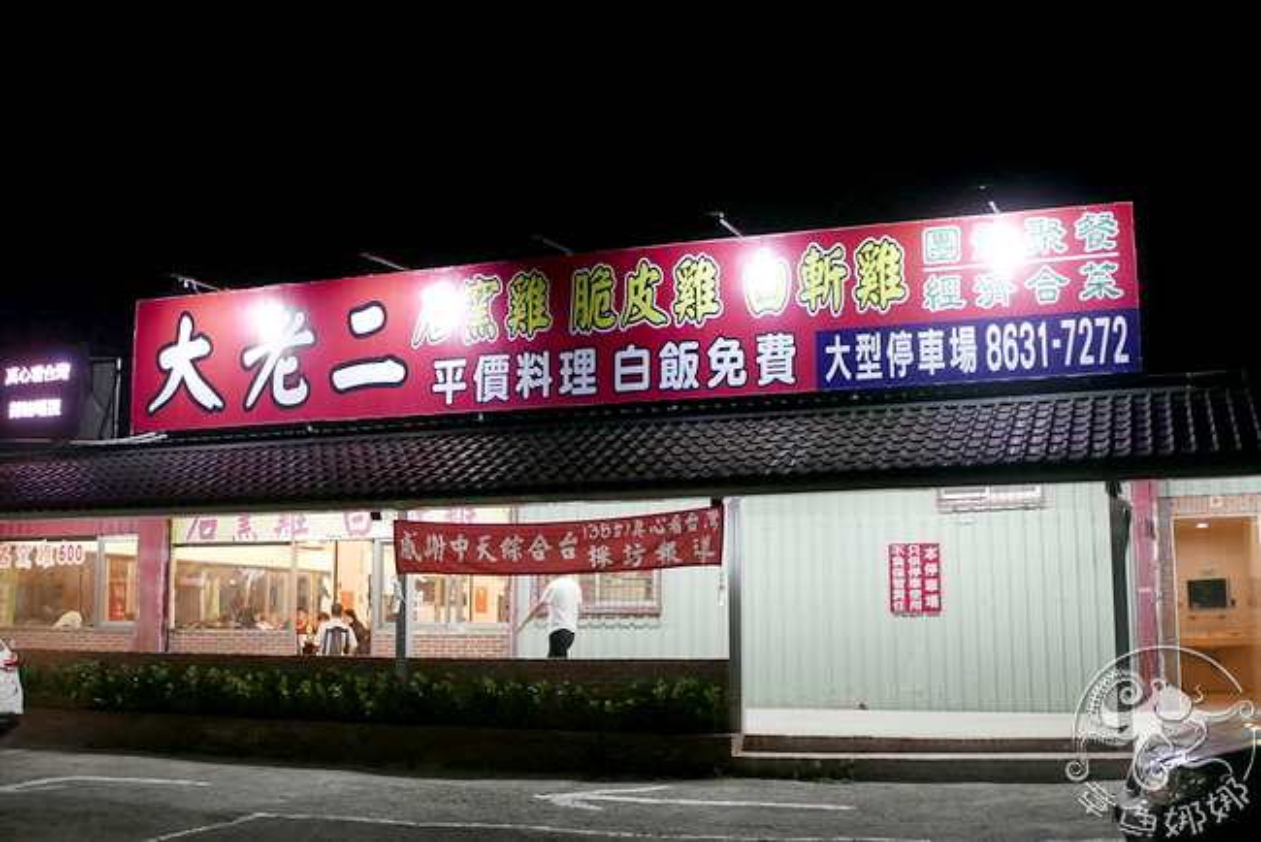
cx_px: 630
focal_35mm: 46
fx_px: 1612
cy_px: 421
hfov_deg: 42.7
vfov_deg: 29.3
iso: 1250
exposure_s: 1/100
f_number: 2.6
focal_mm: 20.6
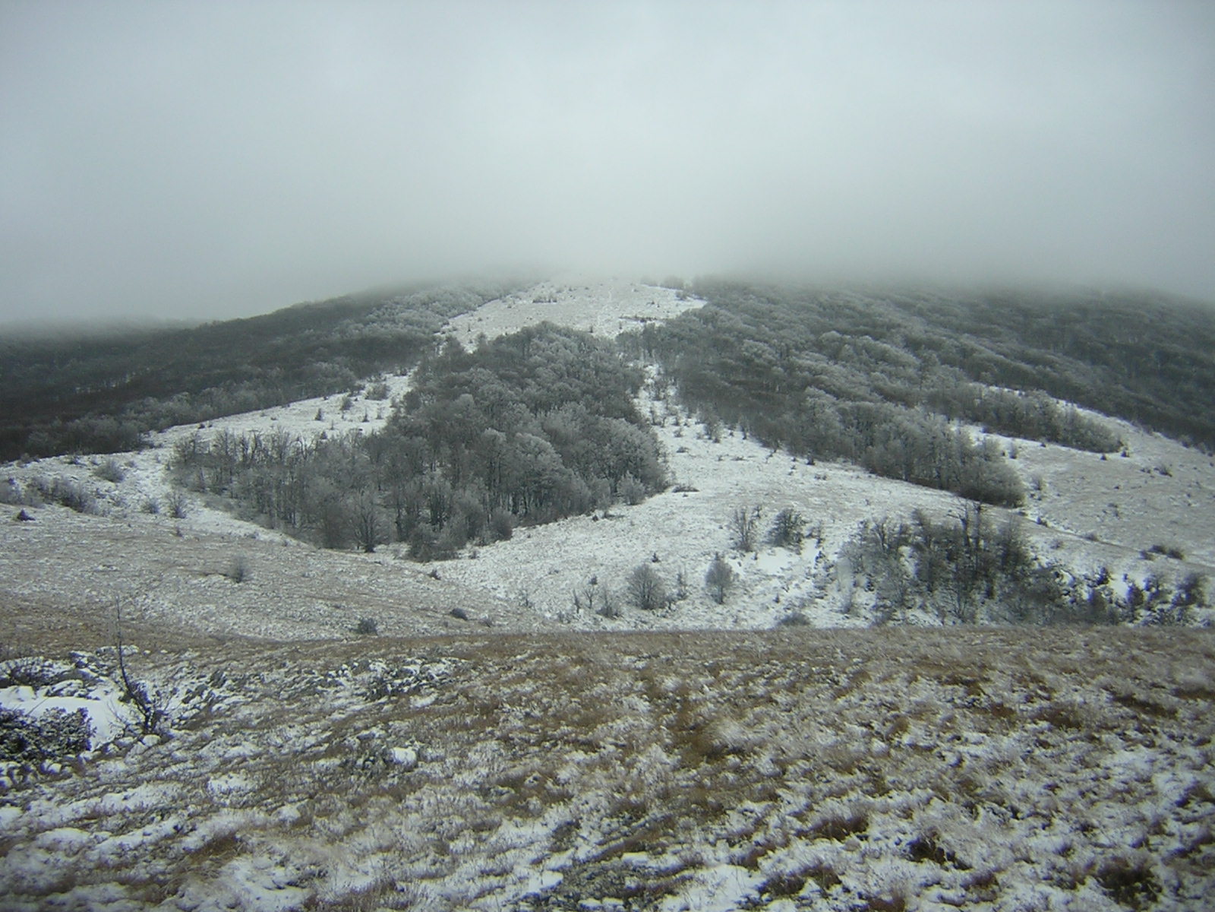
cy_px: 456
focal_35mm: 36
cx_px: 608
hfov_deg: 51.4
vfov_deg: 39.7
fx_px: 1264
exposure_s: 1/137
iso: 100
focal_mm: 4.7
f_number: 2.6
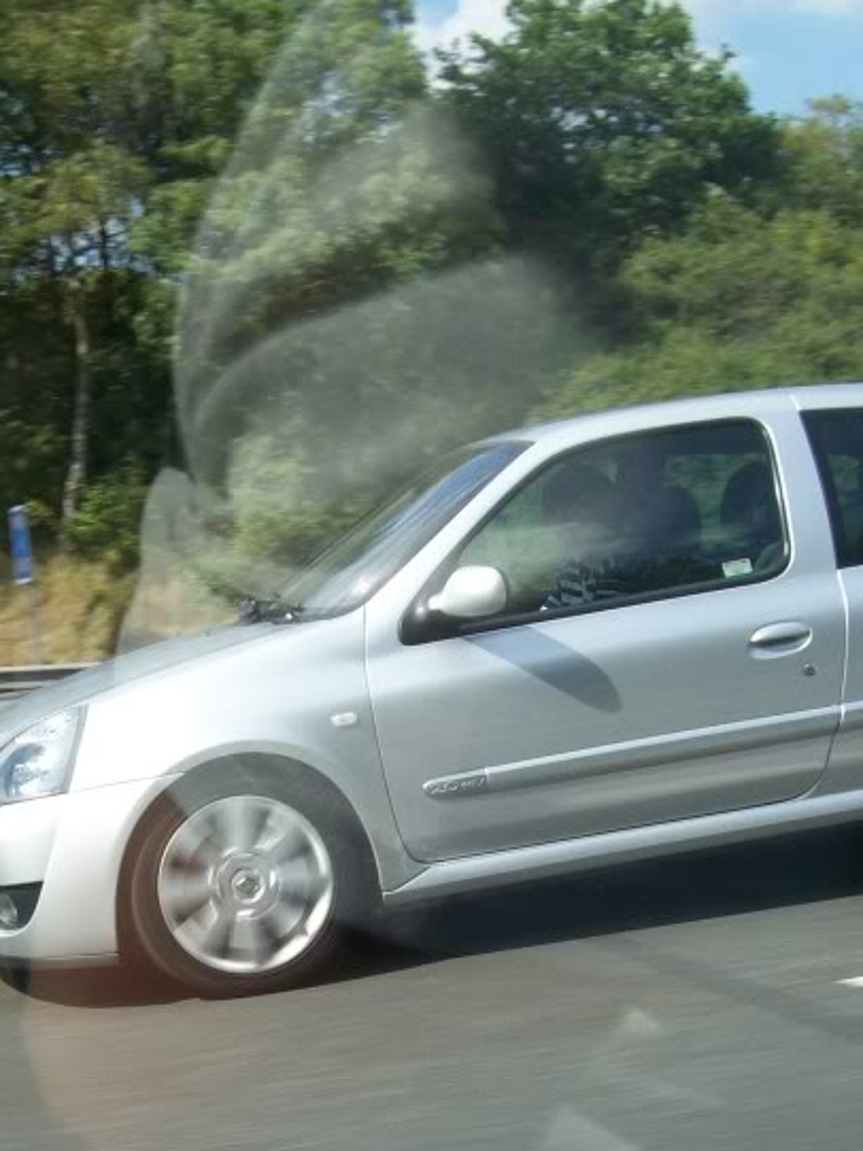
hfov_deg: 21.5
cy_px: 862
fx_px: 2262
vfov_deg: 28.2
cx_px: 267
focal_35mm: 68
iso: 80
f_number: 4.8
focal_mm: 6
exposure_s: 1/295
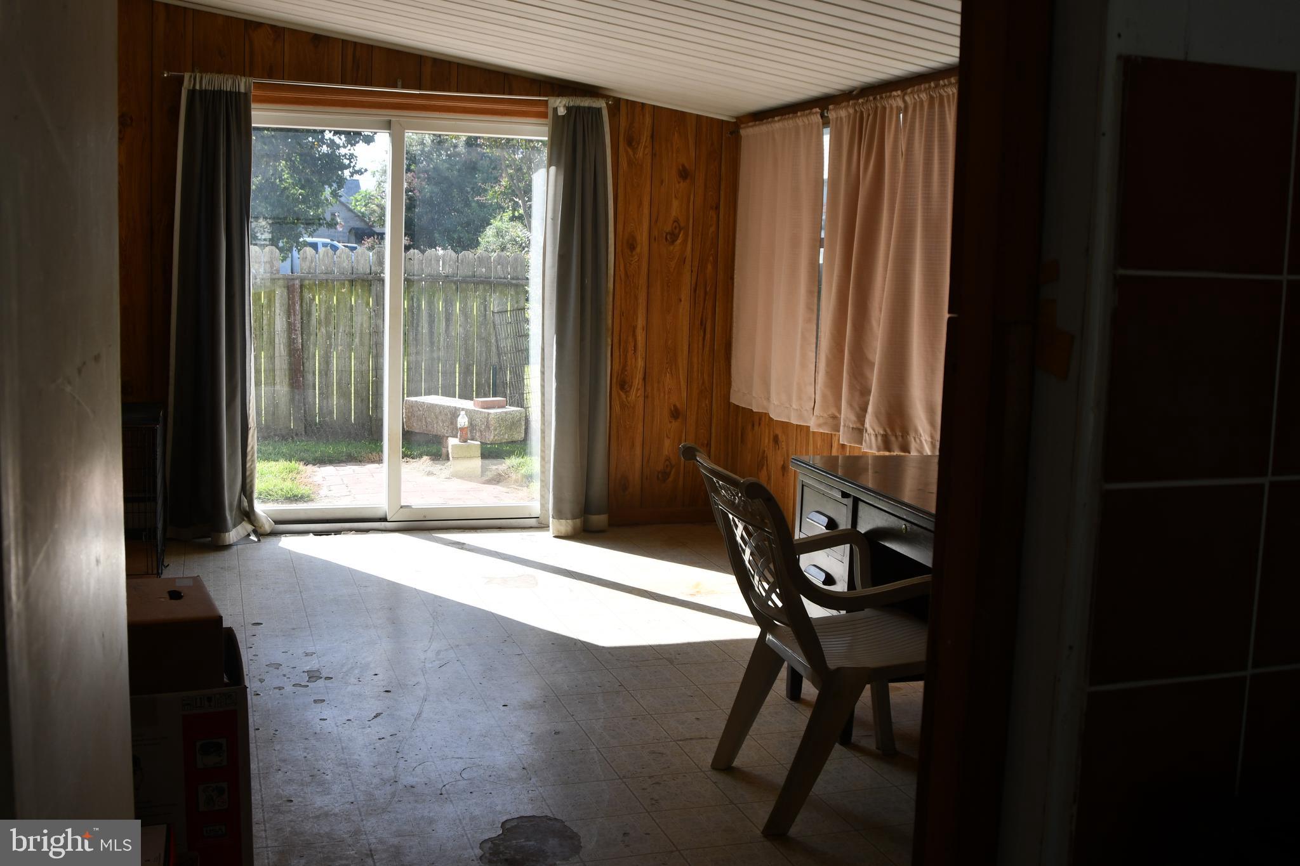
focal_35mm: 36
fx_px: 1300
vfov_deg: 36.9
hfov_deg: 53.1
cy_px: 433
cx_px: 650
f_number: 5.6
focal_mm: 24
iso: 200
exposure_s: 1/250
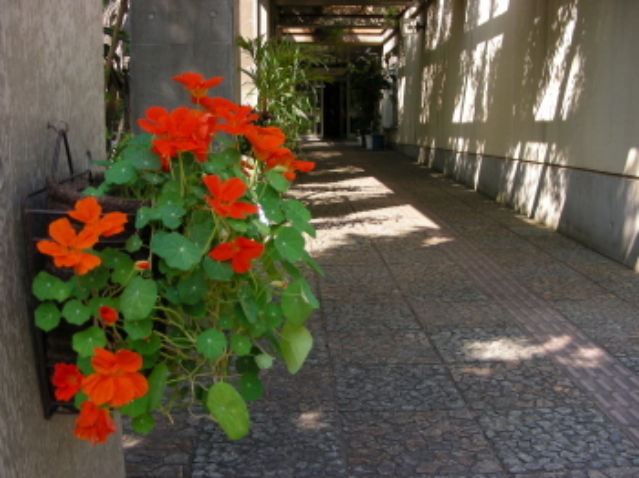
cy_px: 239
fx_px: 701
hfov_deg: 49.0
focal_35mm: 38
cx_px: 320
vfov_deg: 37.7
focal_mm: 6.3
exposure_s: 1/101
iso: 50
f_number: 3.5
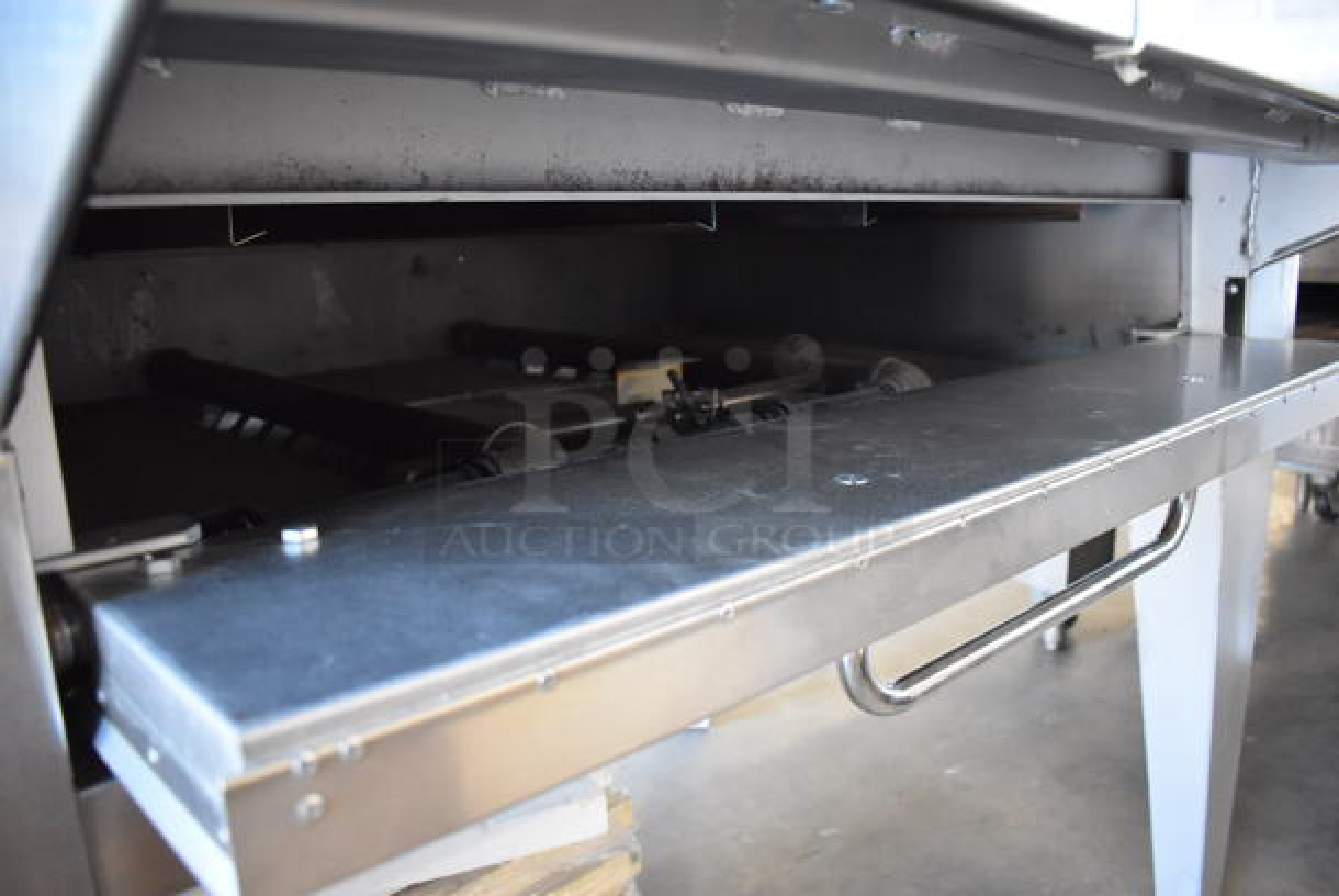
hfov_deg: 67.3
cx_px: 670
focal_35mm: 27
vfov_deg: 48.0
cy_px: 448
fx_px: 1005
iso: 4500
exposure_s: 1/125
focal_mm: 18
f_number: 3.5
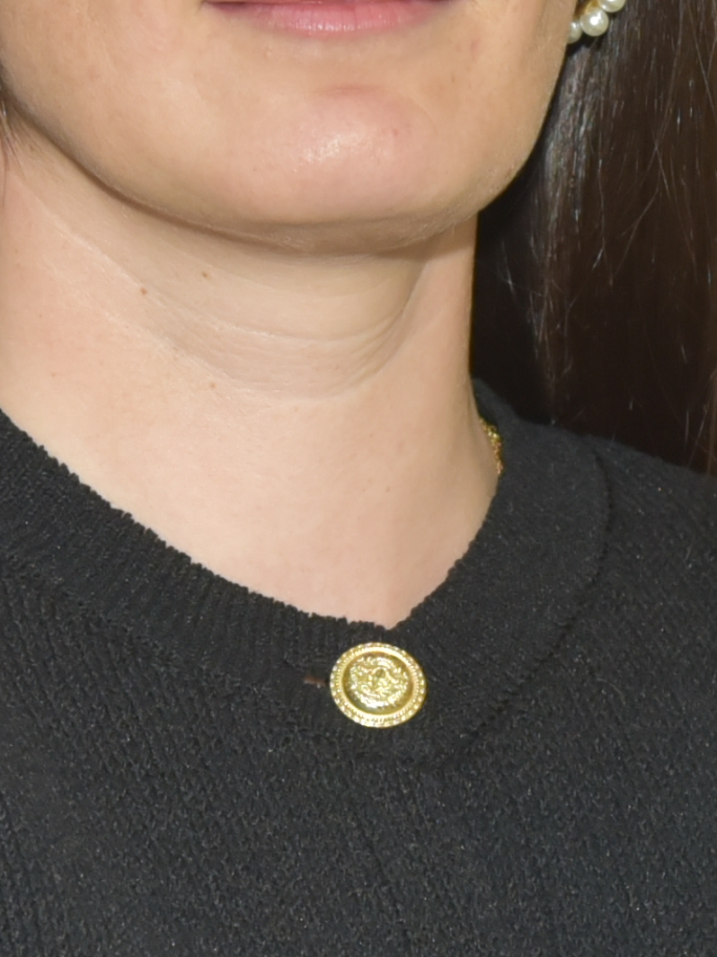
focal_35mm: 337
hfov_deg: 4.4
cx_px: 190
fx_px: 9313
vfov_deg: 5.9
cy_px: 474
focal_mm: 62
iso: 800
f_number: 4.5
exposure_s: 1/80
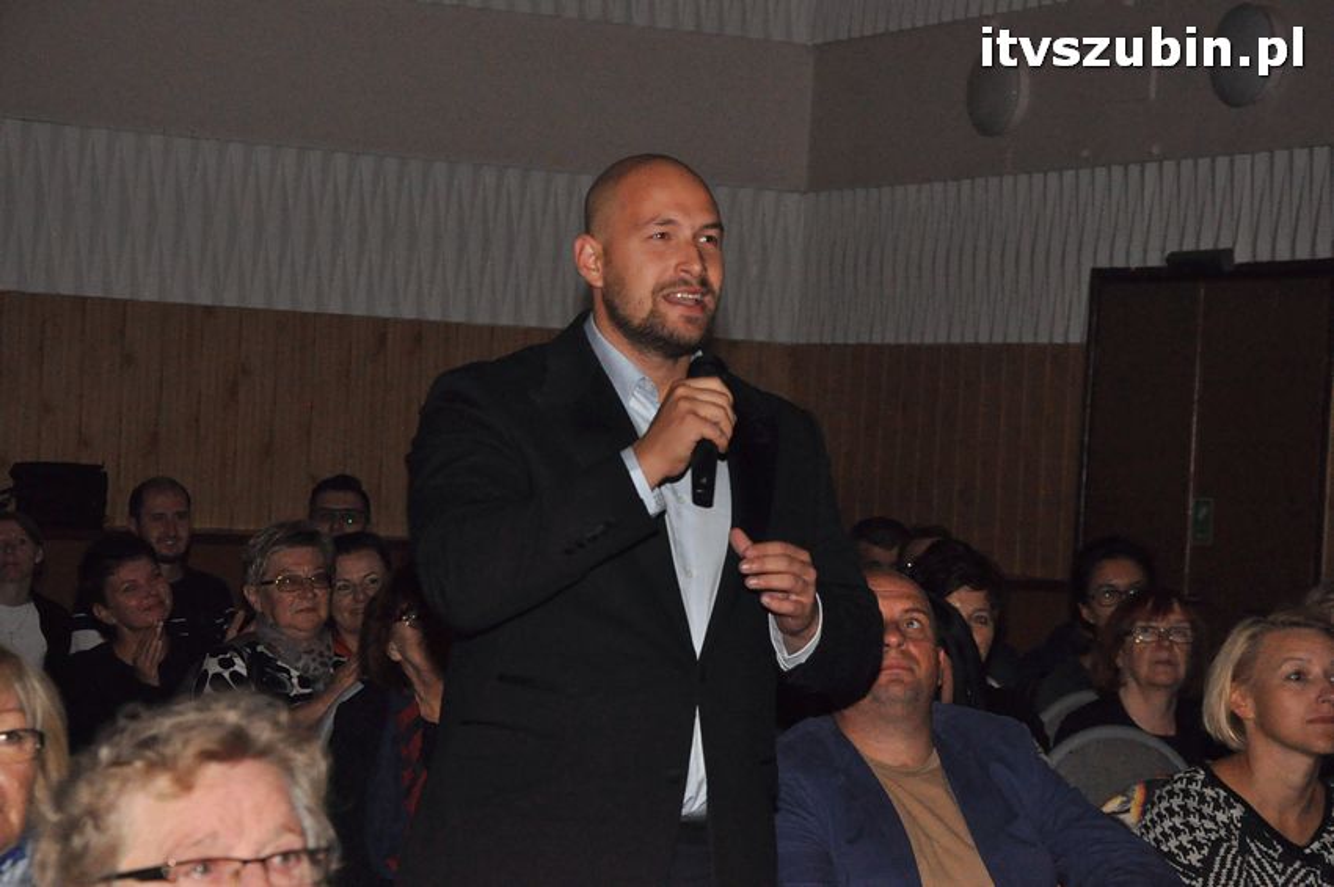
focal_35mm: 93
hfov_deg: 21.9
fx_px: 3443
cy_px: 444
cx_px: 667
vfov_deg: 14.7
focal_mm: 62
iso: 2500
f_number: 8
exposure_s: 1/60
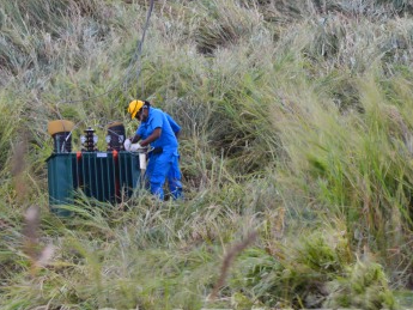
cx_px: 122
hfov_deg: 7.5
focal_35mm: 263
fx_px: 3137
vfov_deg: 5.7
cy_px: 159
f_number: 9
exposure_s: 1/100
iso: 400
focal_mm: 105
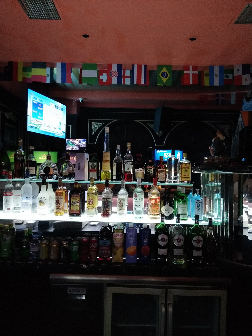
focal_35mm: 26
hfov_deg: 53.1
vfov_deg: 67.3
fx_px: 252
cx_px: 126
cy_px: 168
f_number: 2
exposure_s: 1/14.3
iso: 800
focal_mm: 3.88
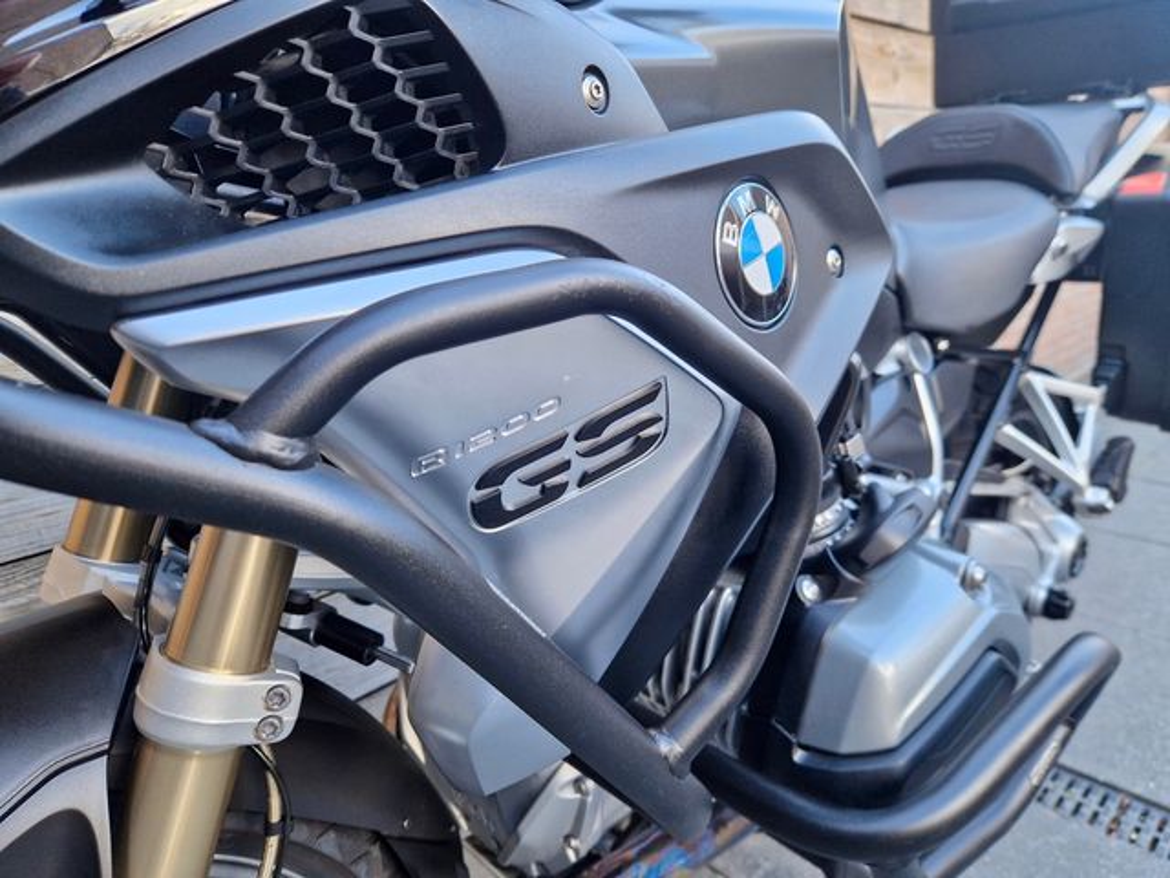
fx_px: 777
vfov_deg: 58.9
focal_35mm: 23
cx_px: 585
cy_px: 439
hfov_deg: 73.9
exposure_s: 1/180
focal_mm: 5.4
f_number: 1.8
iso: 125
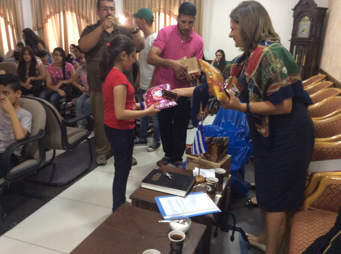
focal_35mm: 32
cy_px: 127
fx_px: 315
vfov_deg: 44.1
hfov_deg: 56.9
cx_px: 170
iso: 160
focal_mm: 3.3
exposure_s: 1/24
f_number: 2.4
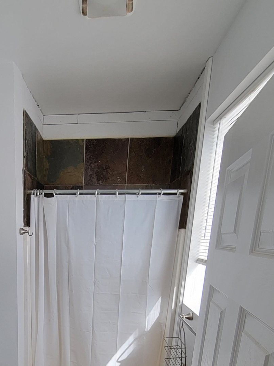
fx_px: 296
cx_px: 54
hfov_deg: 47.0
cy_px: 317
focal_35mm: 28
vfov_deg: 56.3
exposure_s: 1/365
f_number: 2.2
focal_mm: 2.2
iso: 50
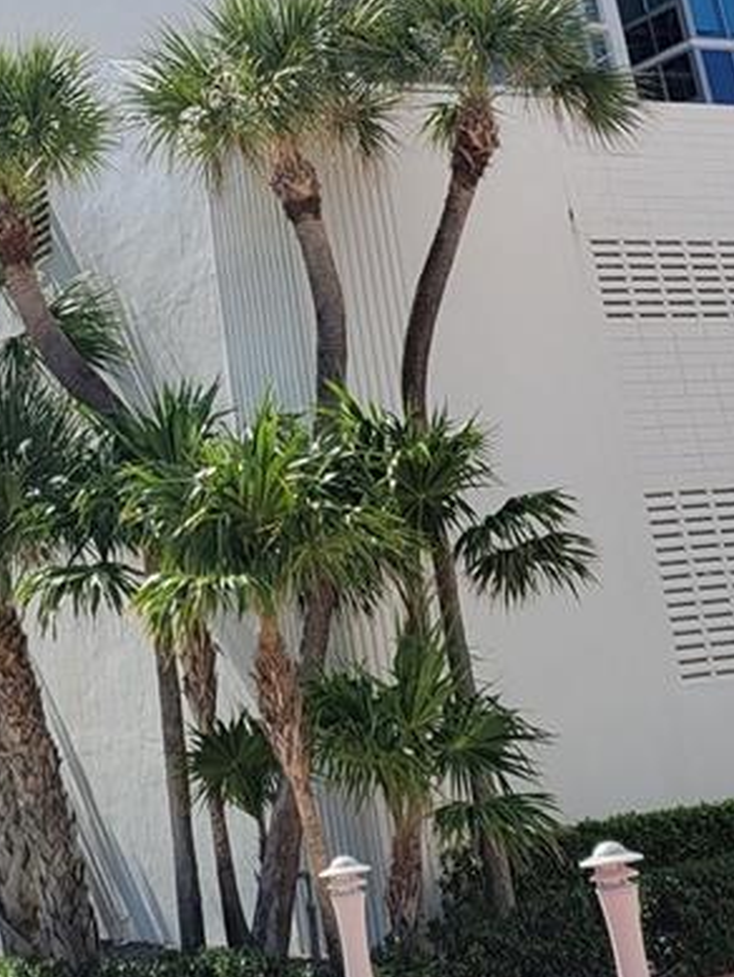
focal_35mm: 74
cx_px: 206
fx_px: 2091
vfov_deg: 23.6
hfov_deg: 19.8
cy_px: -249
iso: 16
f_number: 1.8
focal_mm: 6.7
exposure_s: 1/1050
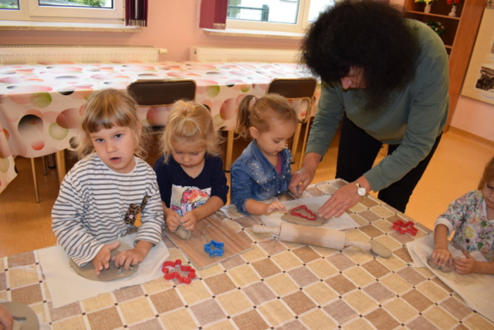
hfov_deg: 67.4
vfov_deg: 48.0
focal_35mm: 27
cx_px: 247
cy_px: 165
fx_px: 371
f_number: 5
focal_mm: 18
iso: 800
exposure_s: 1/100
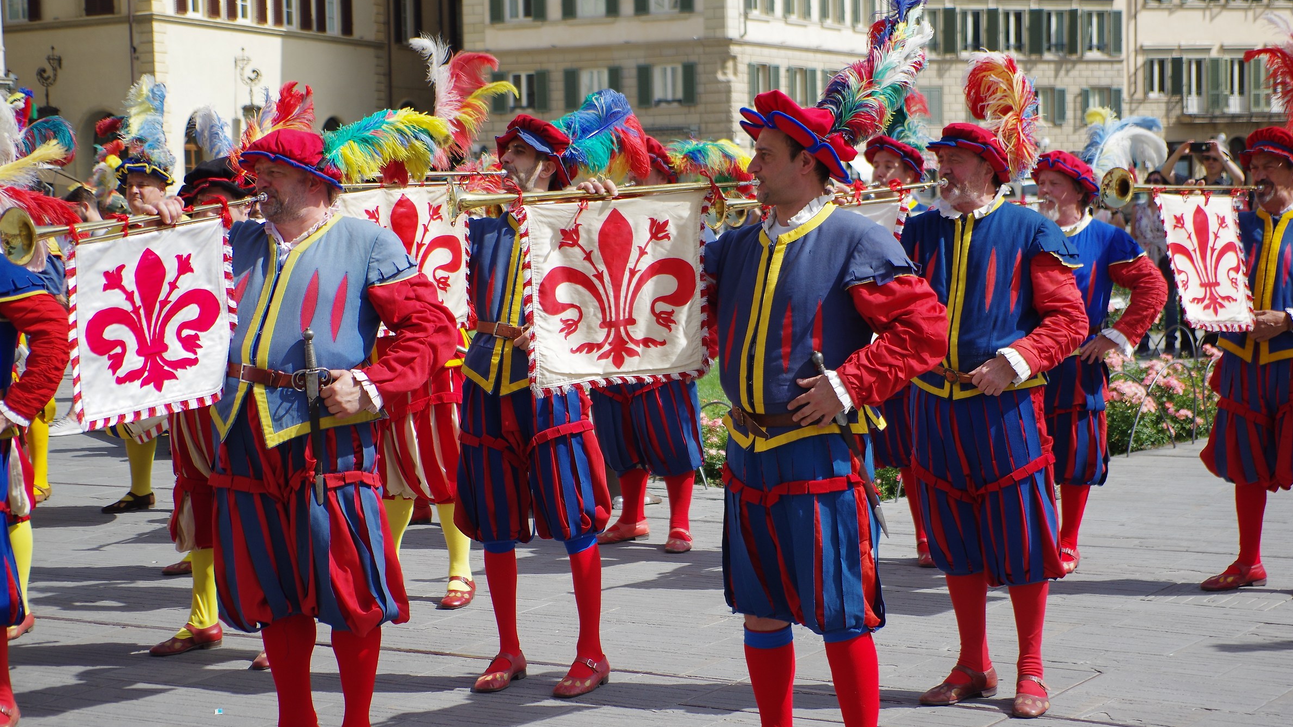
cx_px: 645
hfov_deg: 29.7
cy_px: 392
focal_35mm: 71
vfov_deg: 17.0
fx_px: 2434
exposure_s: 1/1000
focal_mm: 45
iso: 200
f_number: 4
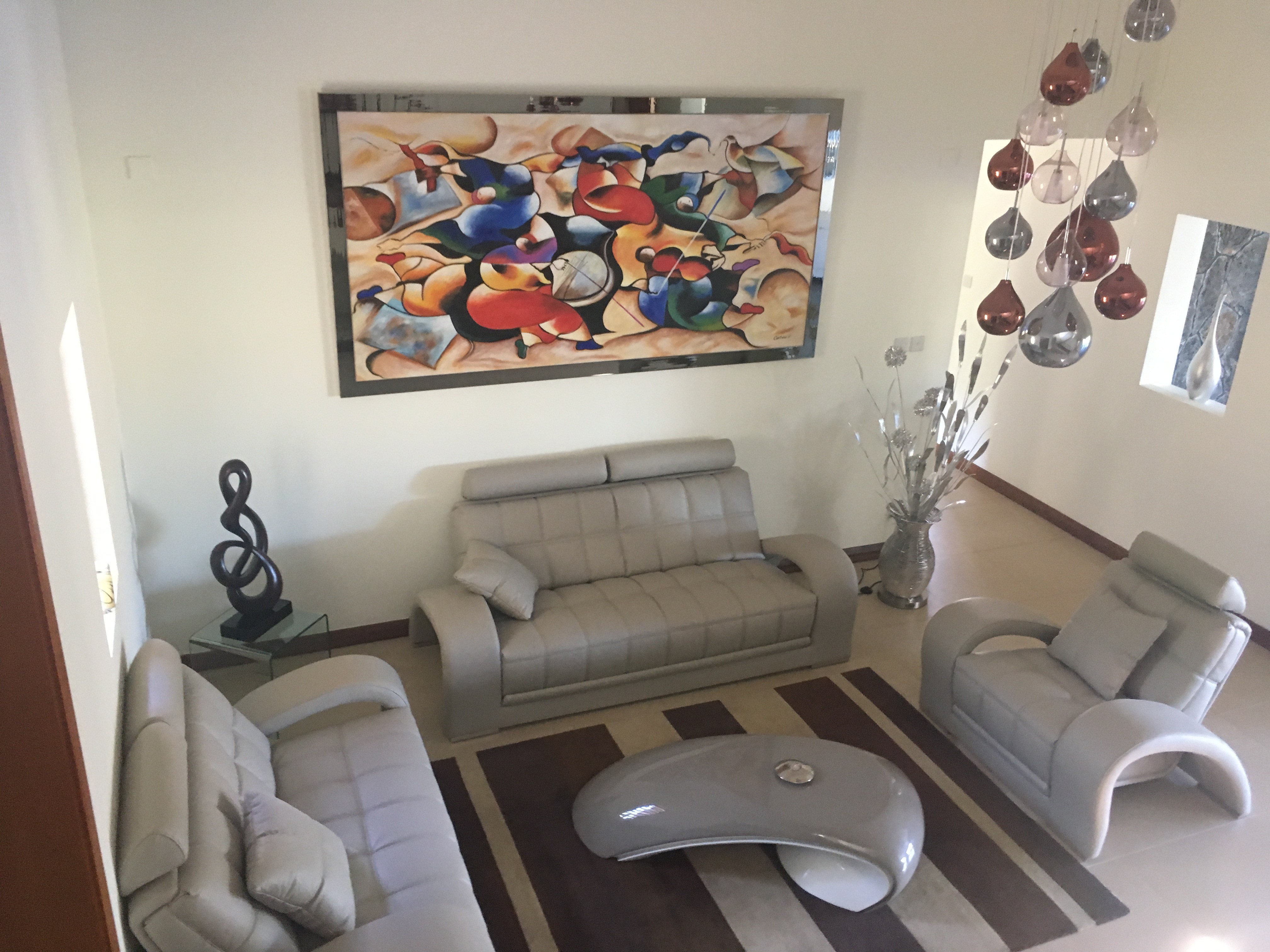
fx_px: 1064
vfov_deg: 48.2
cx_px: 635
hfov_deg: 61.7
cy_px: 476
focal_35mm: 29
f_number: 2.2
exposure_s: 1/20
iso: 200
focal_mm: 4.15
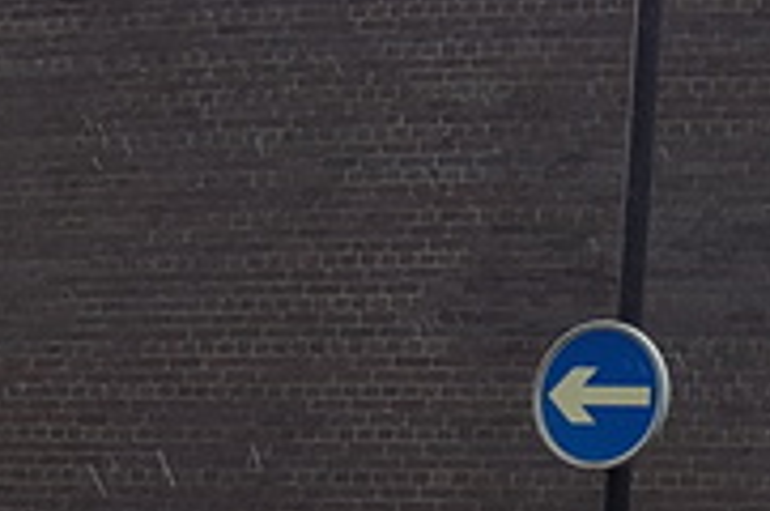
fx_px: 3224
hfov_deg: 12.5
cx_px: 1370
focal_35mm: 151
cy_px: 136
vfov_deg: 9.0
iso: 50
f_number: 1.7
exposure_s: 1/327
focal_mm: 4.2
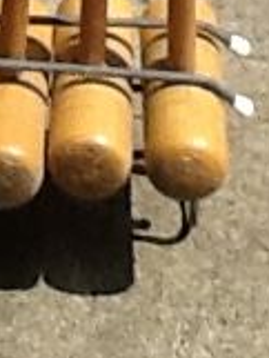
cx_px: -20
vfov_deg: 7.0
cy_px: -569
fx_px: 2711
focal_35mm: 262
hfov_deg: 5.7
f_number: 2.4
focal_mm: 2.03
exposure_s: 1/1783
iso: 40
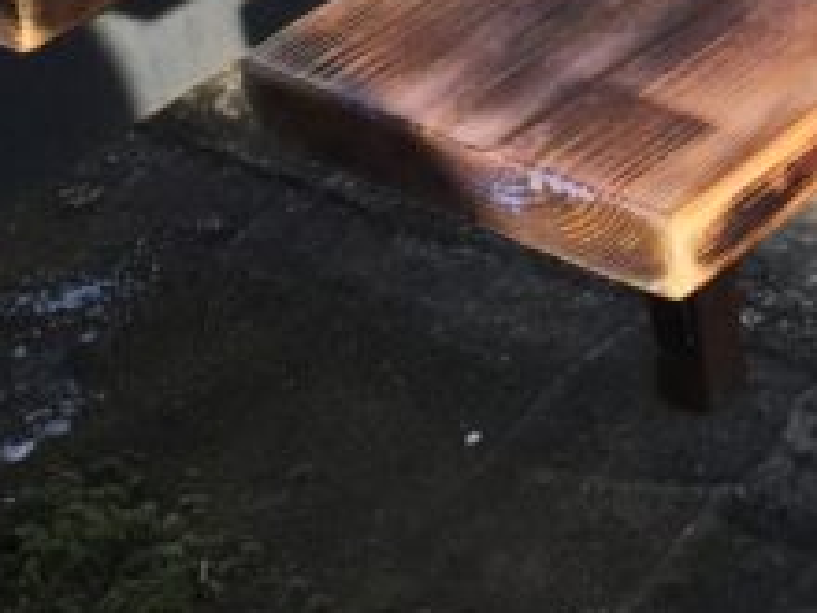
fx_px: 3186
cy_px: -175
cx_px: 1055
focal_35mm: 135
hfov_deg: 14.0
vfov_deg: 10.7
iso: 32
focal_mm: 4.15
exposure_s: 1/942
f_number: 2.2
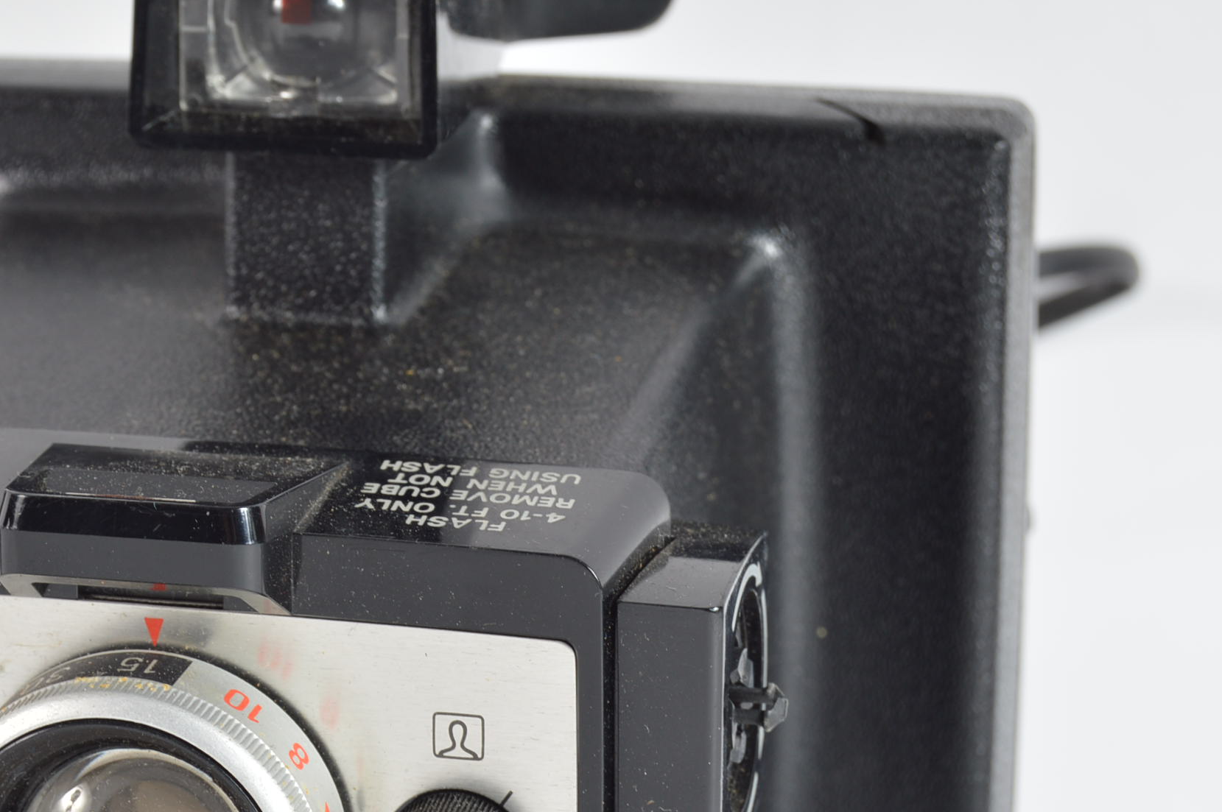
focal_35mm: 136
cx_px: 342
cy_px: 470
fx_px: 4612
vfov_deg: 10.1
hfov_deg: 15.0
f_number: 8
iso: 100
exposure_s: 1/80
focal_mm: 50
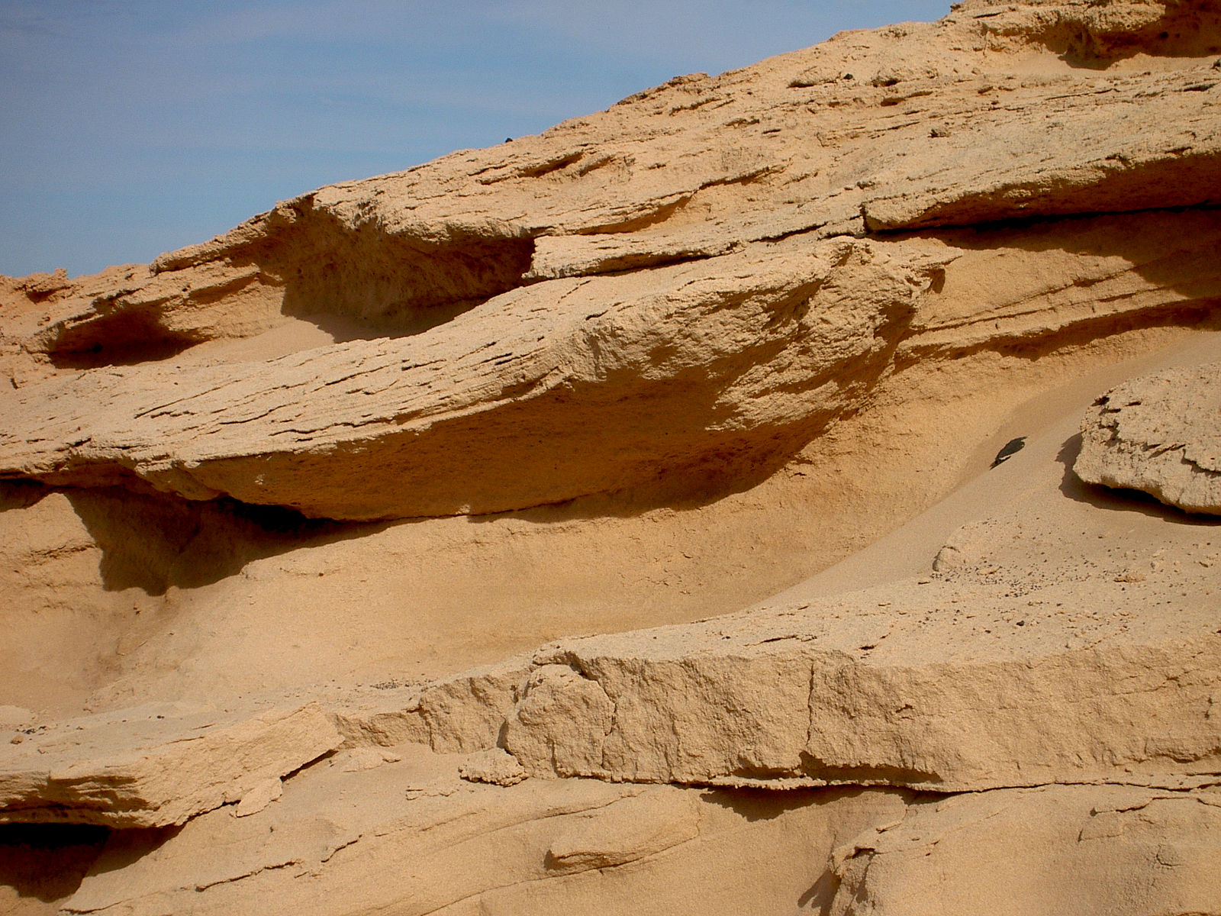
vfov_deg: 14.5
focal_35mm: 102
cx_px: 610
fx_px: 3598
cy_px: 458
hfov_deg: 19.3
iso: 50
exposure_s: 1/250
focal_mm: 16.8
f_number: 8.3
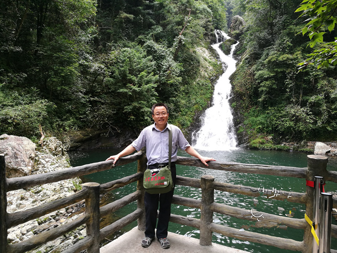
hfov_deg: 65.3
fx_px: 263
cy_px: 126
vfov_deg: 51.4
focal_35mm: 27
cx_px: 168
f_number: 2.2
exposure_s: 1/60
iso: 64
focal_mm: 4.5
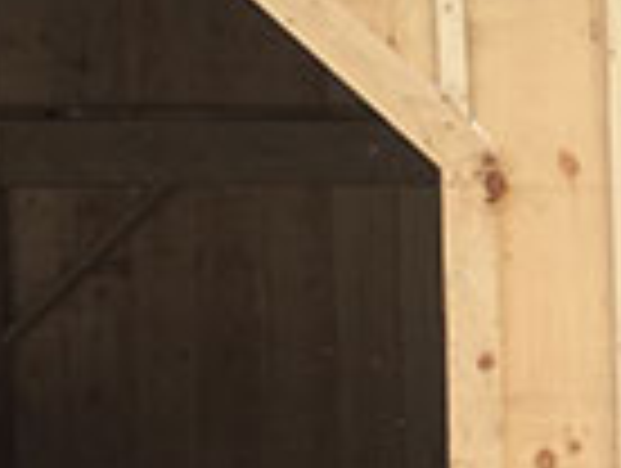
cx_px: 1215
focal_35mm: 126
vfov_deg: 11.7
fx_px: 2264
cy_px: 454
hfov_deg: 13.5
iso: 32
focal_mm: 4.15
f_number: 2.2
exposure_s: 1/471
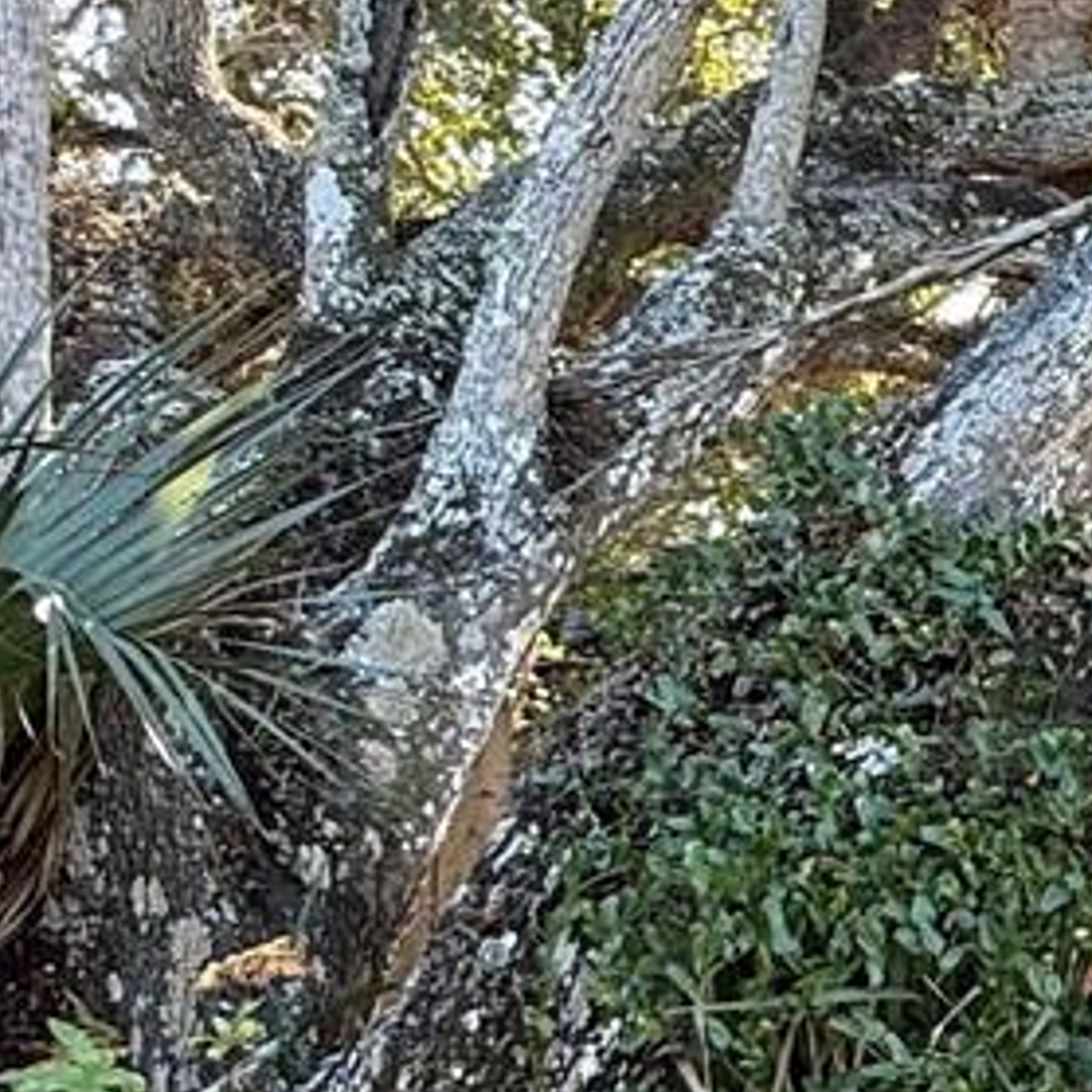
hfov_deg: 19.9
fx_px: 2534
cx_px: 1773
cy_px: 755
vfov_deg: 24.2
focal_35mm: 71
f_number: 2.2
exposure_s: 1/120
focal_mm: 2.22
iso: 50
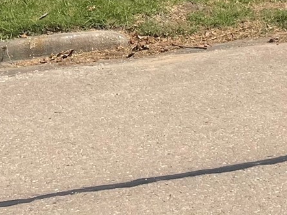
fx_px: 936
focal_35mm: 113
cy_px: -249
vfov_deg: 11.5
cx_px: 383
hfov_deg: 16.4
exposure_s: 1/7813
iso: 32
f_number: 1.6
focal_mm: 4.2
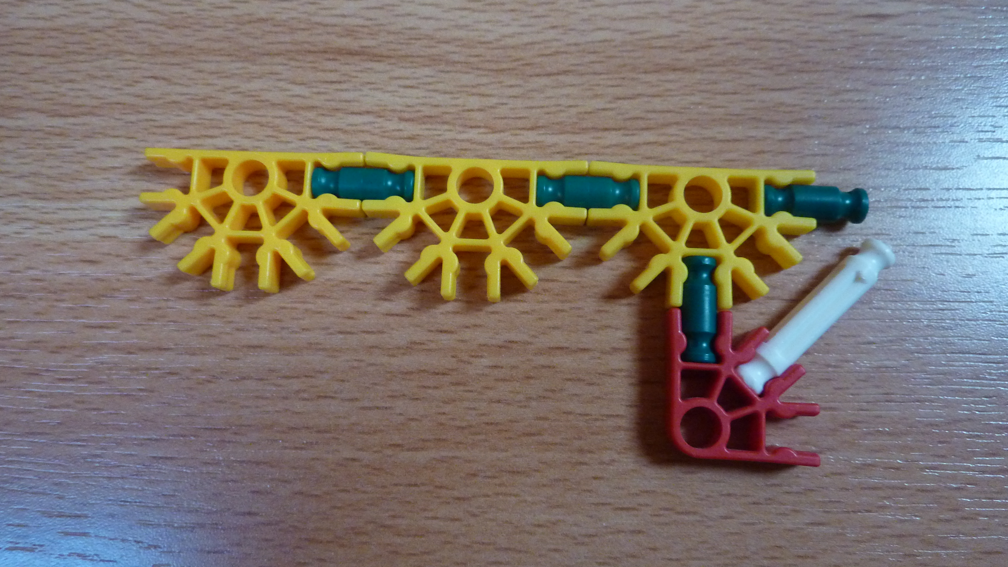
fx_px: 748
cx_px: 509
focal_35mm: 28
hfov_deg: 67.9
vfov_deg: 41.5
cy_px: 274
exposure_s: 1/25
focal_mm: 4.1
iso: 400
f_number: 3.3
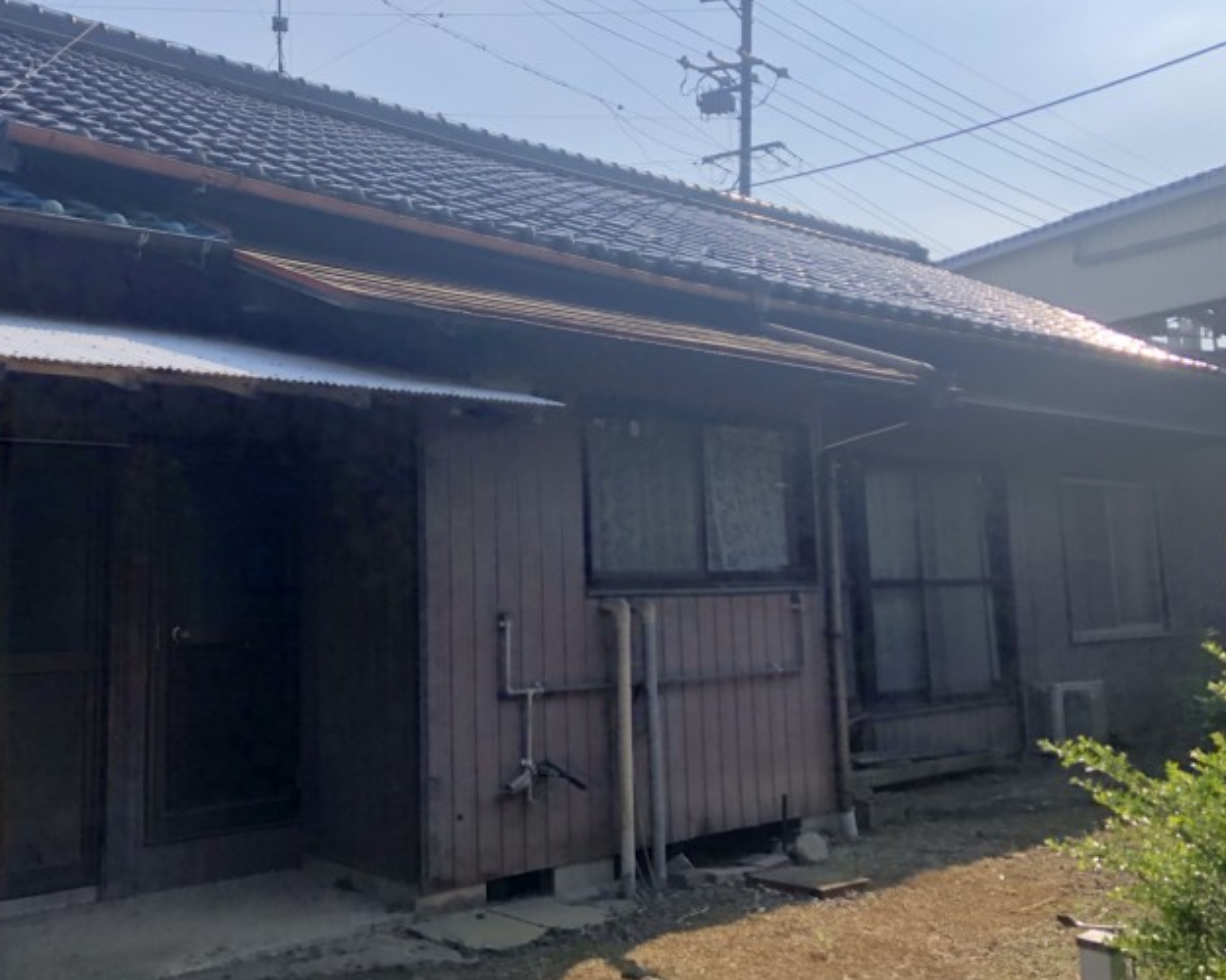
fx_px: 1270
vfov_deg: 42.1
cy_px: 410
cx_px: 447
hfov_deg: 50.9
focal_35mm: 35
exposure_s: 1/2667
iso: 20
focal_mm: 3.99
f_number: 1.8
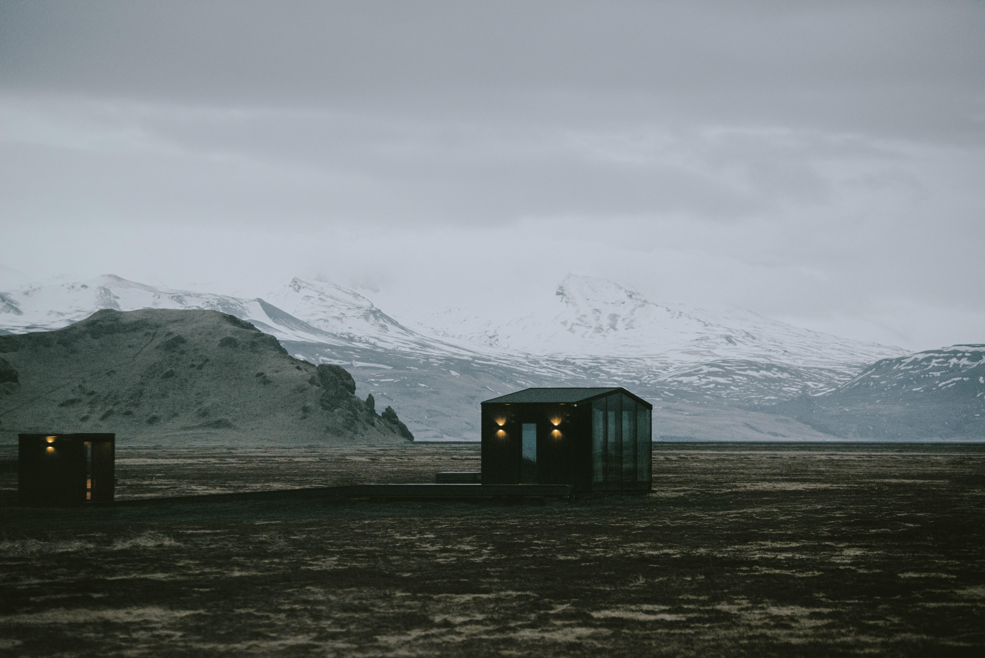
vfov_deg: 9.8
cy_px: 329
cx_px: 492
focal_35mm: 140
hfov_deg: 14.6
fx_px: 3832
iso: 800
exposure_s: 1/60
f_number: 3.5
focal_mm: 140
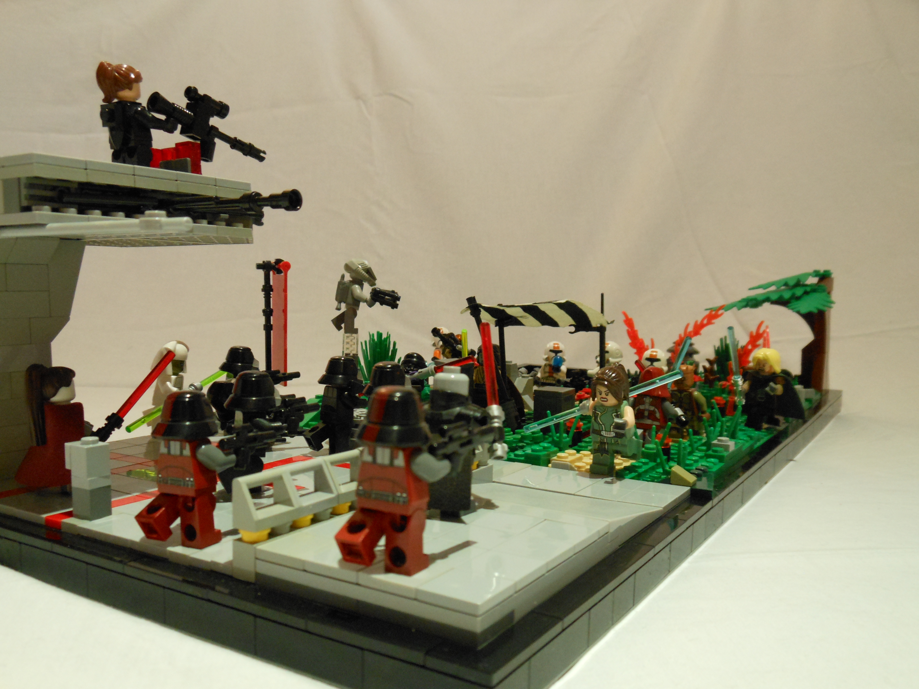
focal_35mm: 33
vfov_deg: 42.9
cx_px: 460
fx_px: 876
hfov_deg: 55.4
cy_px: 344
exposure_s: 1/13
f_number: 3.5
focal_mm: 6
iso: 400
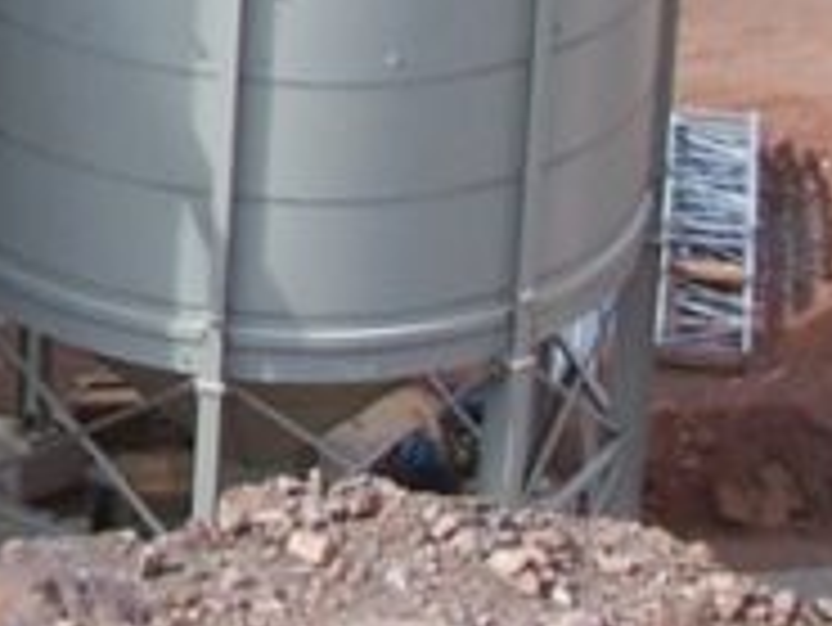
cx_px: -409
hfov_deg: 9.9
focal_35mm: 194
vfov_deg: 7.3
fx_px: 4666
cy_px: -662
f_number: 4
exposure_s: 1/350
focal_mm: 6
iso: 80
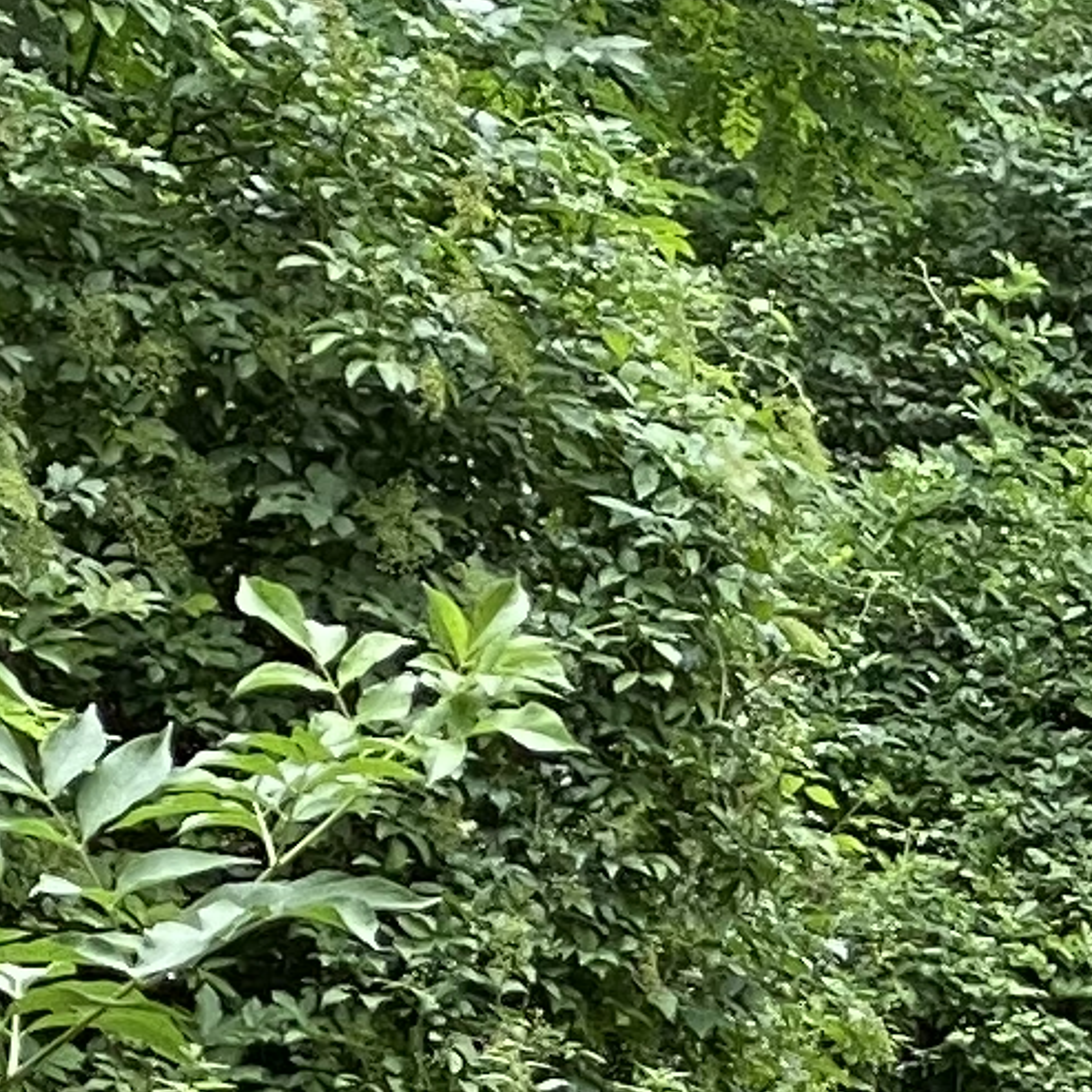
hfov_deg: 4.5
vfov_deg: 4.6
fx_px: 13420
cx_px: 3094
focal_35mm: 376
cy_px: 2091
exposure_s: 1/122
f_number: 2
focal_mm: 6
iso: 32
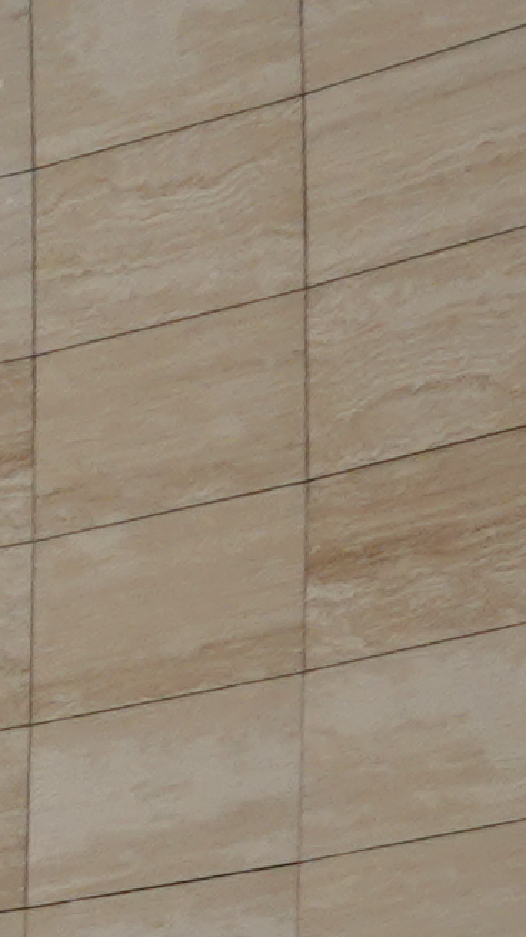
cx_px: -2260
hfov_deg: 4.7
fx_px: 5212
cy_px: 2160
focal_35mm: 210
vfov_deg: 9.3
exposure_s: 1/30
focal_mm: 8.84
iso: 160
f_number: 2.5
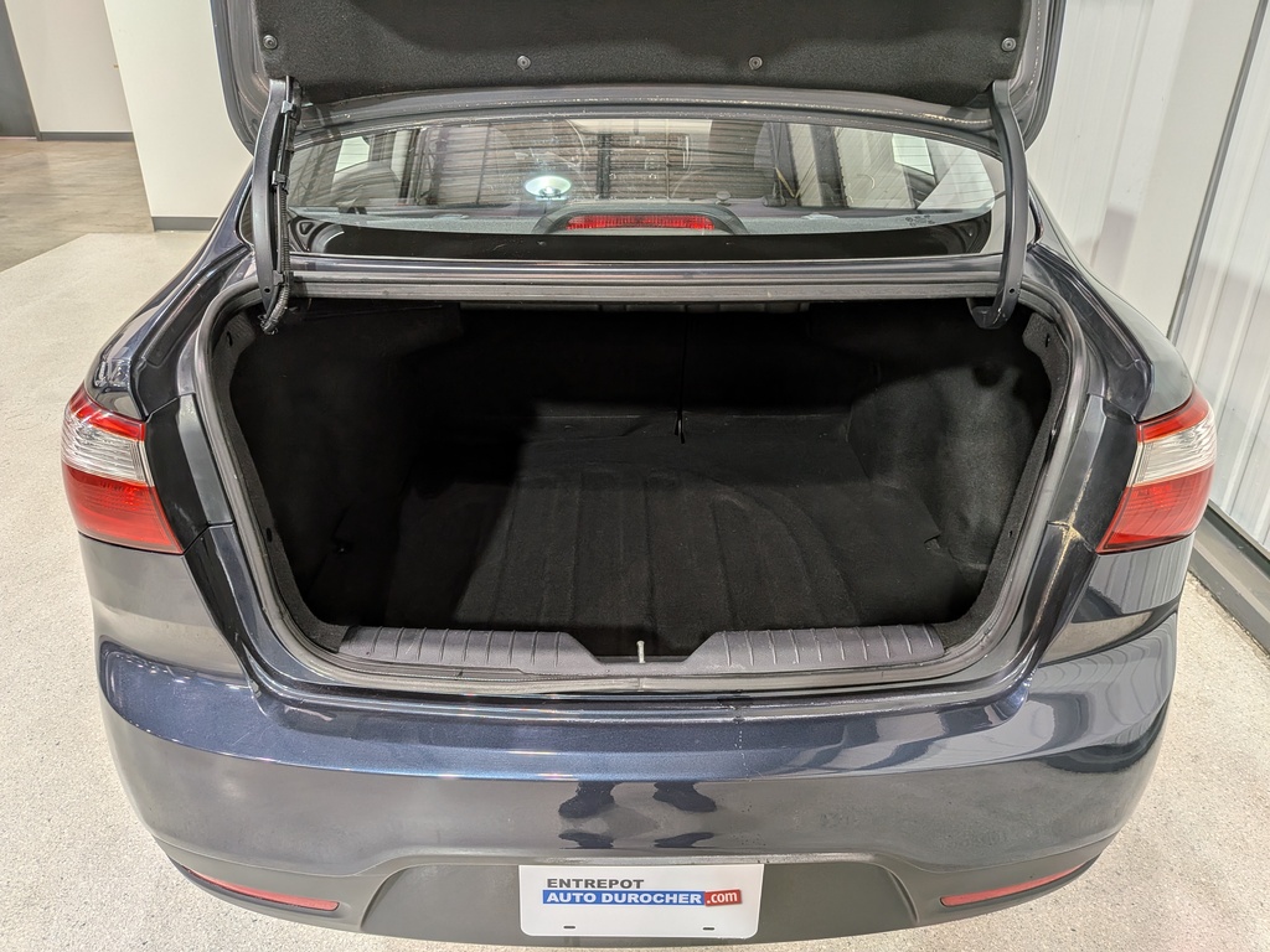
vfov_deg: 56.8
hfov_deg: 71.6
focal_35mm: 24
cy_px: 476
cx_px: 635
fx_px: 881
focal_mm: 4.53
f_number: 1.7
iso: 27
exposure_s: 1/78.1
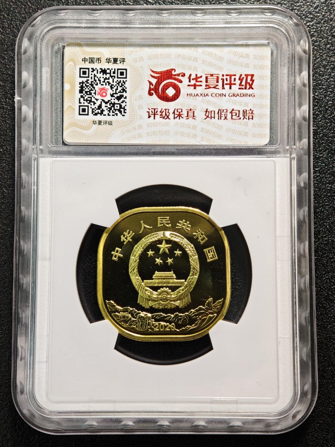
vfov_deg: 32.2
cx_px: 168
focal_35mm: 60
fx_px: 774
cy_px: 224
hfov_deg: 24.4
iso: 800
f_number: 2
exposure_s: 1/120
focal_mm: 9
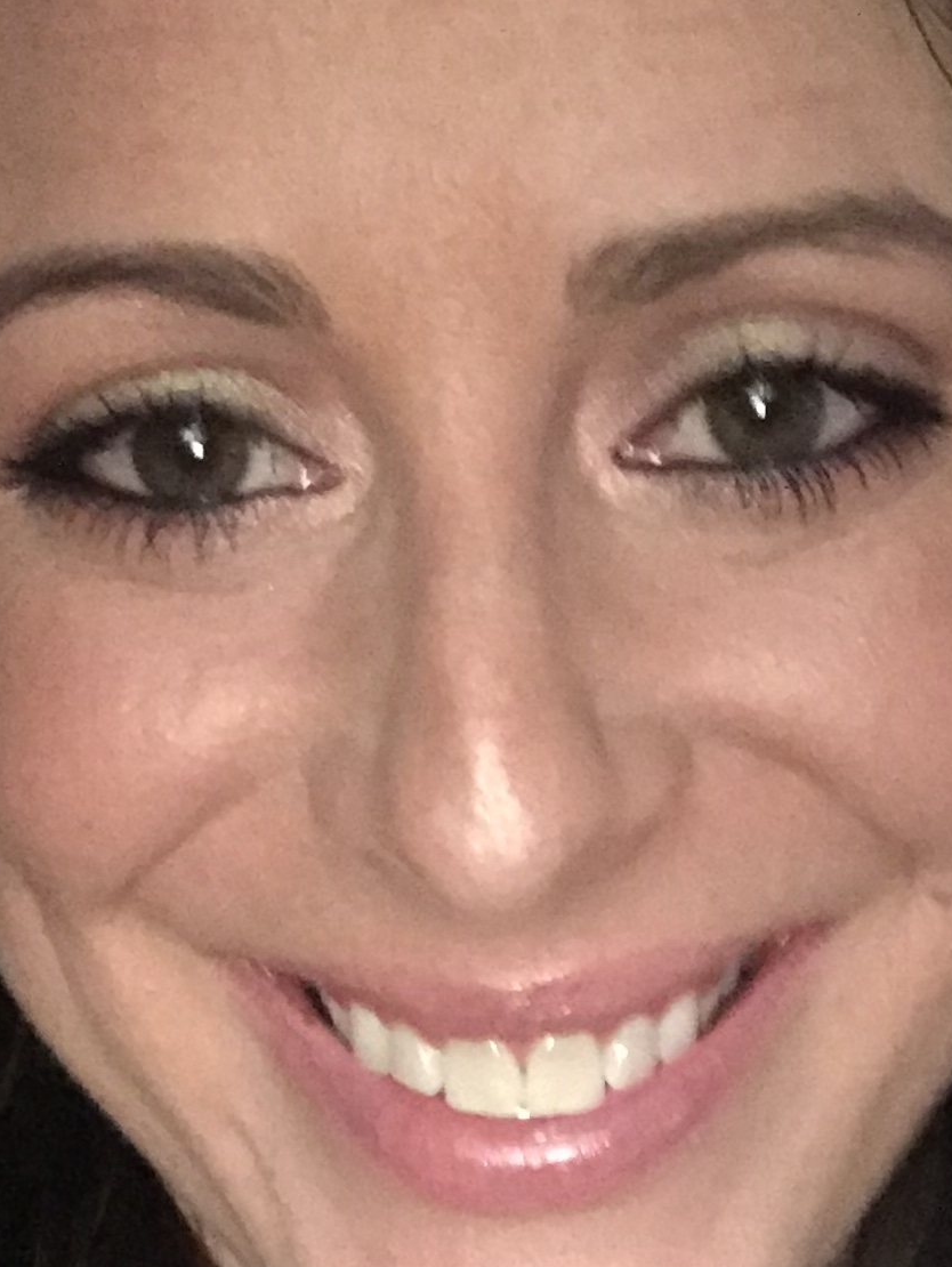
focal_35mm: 89
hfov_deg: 16.6
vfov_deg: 21.7
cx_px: 572
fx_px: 3260
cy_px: 1011
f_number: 2.2
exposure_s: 1/20
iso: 320
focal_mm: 2.87
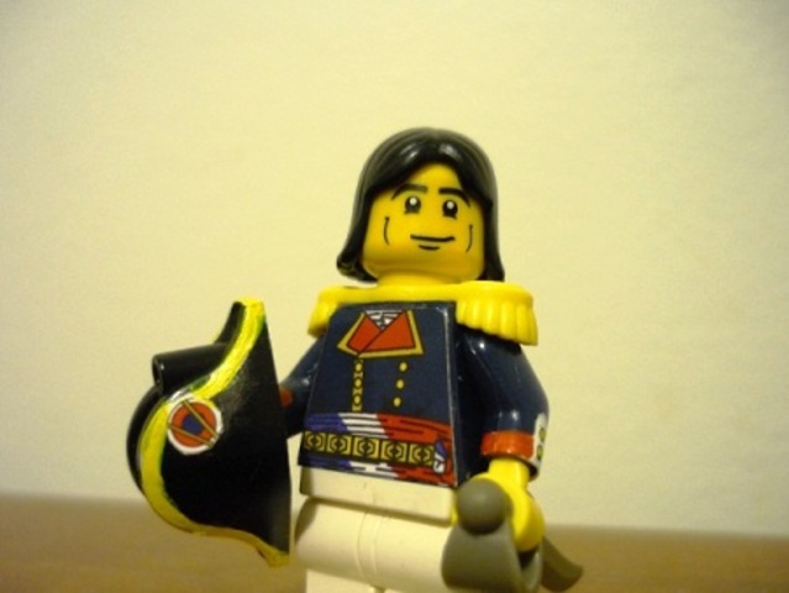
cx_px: 394
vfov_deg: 43.0
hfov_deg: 55.3
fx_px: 753
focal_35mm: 33
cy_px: 296
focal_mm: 5.5
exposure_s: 1/5
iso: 400
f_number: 2.8
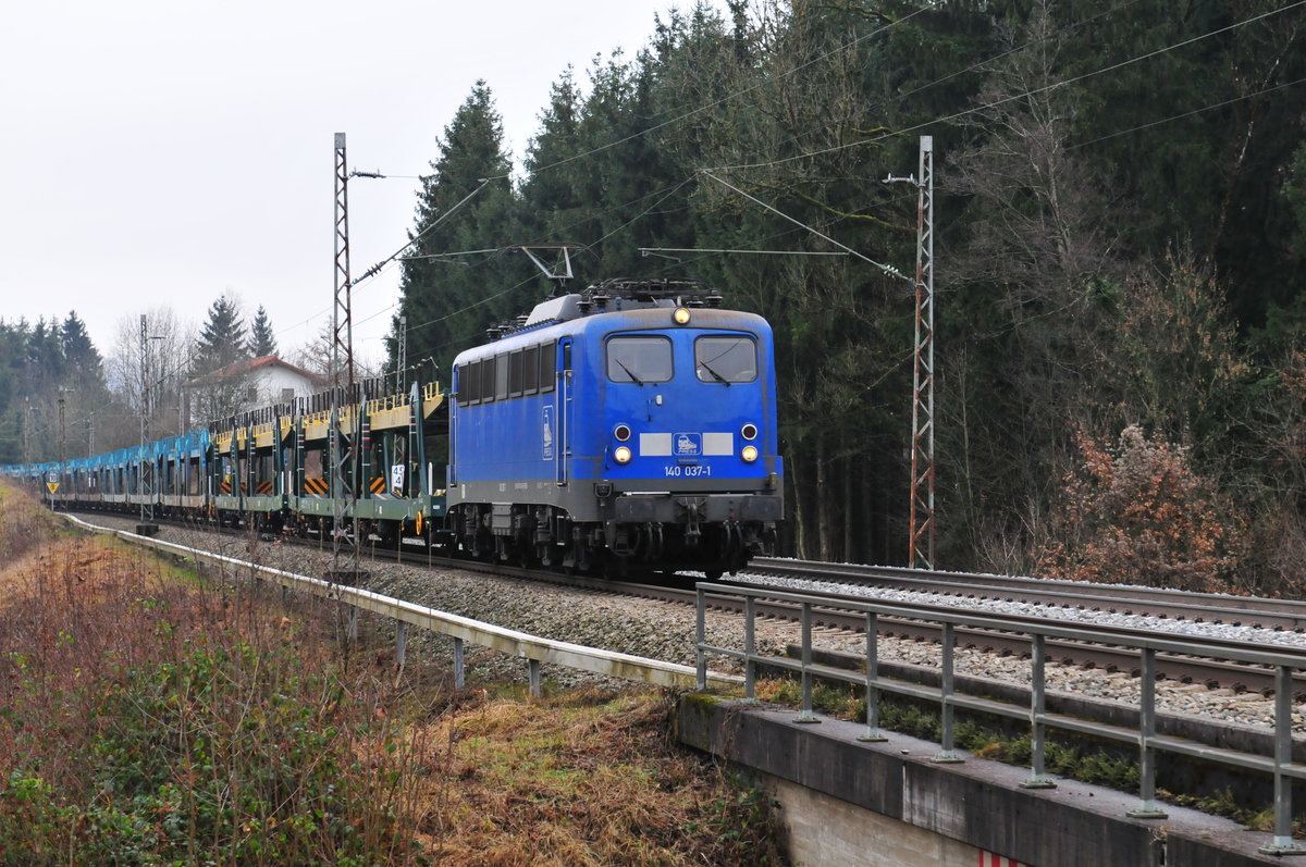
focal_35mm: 99
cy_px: 434
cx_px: 653
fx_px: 3587
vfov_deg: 13.8
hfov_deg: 20.6
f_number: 4.5
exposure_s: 1/640
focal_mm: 66
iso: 800
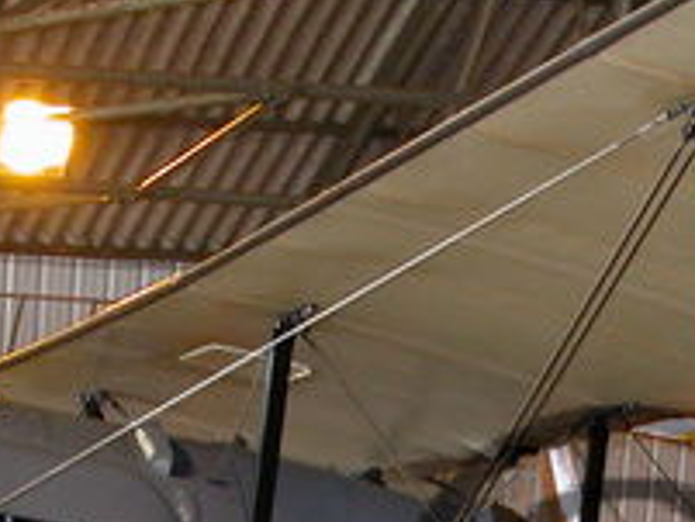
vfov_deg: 10.5
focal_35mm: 139
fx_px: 2792
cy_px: 633
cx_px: 622
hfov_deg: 14.1
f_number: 2.8
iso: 200
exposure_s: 1/60
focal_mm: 8.9
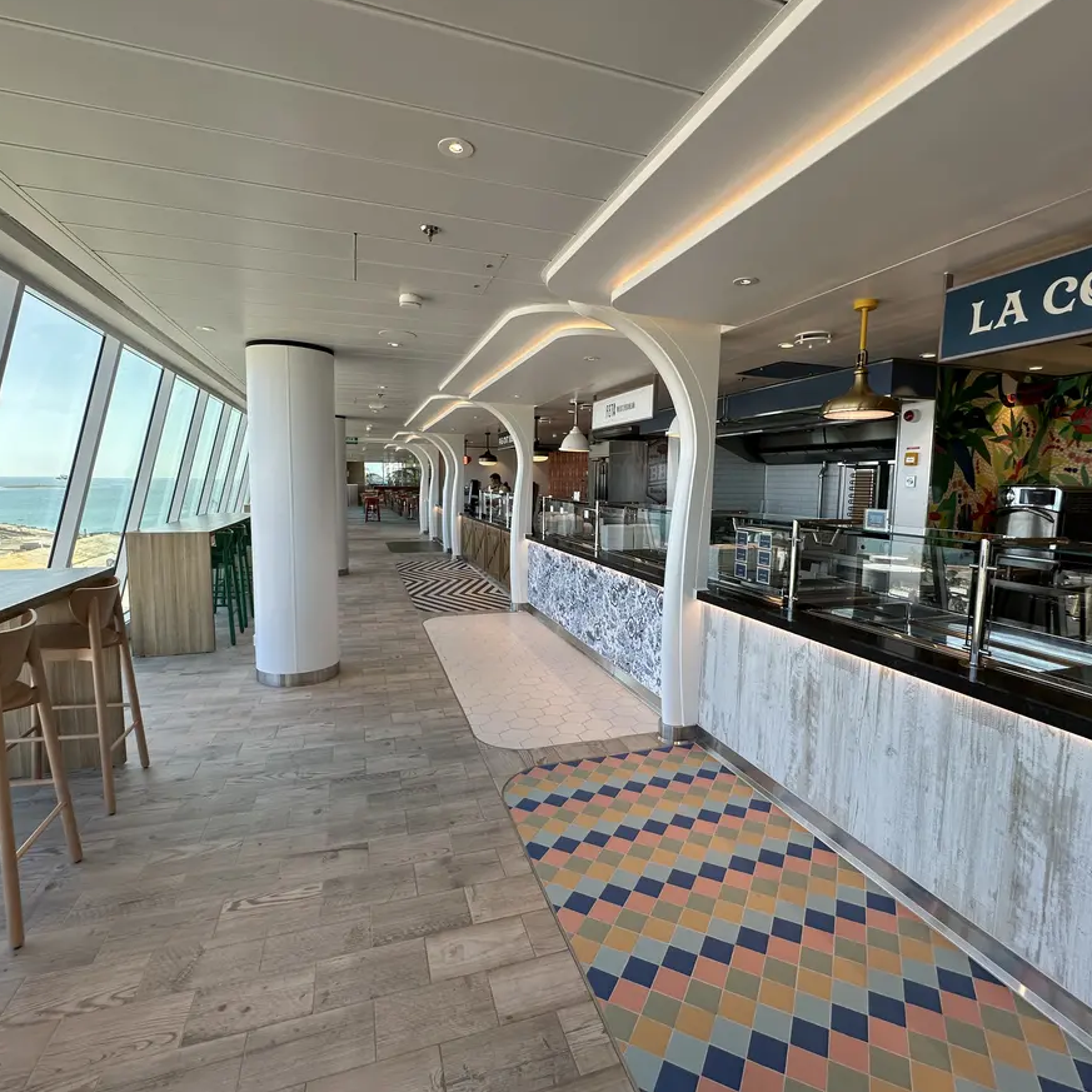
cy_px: 544
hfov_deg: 83.9
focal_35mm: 17
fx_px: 607
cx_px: 568
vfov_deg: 84.0
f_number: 2.2
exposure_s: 1/251
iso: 64
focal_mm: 2.22
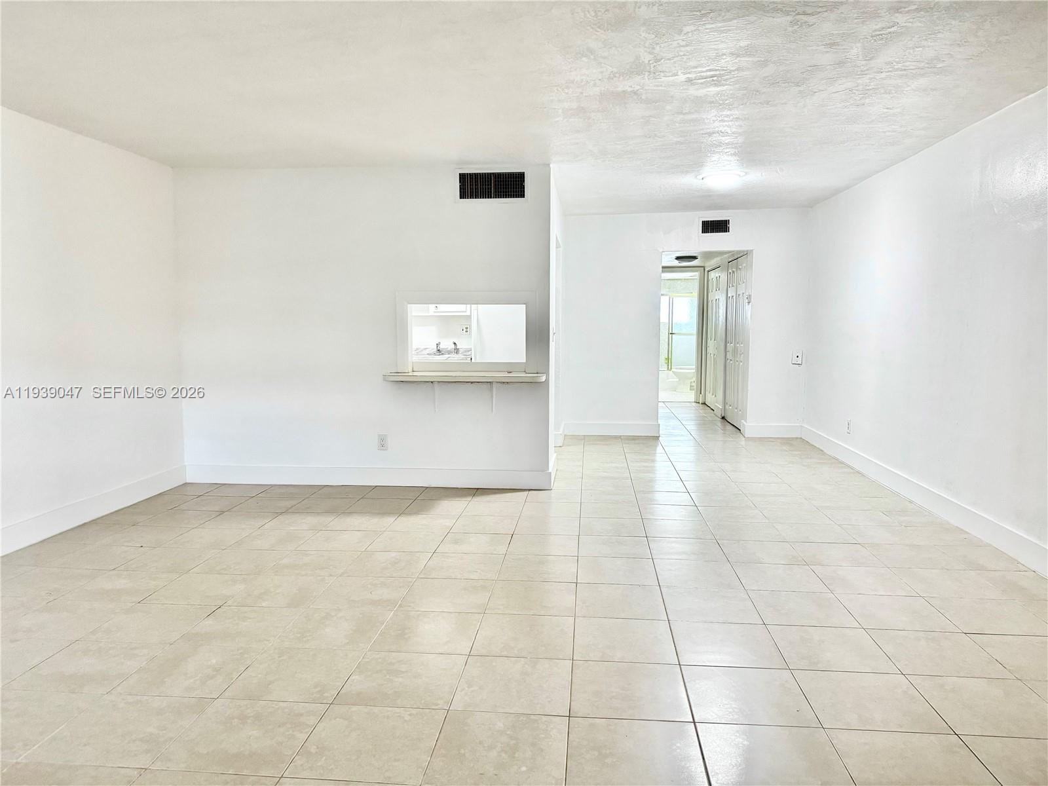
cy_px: 393
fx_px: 727
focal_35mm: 24
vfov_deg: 56.8
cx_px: 524
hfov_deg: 71.6
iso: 400
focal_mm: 6.76
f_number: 1.78
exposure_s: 1/60
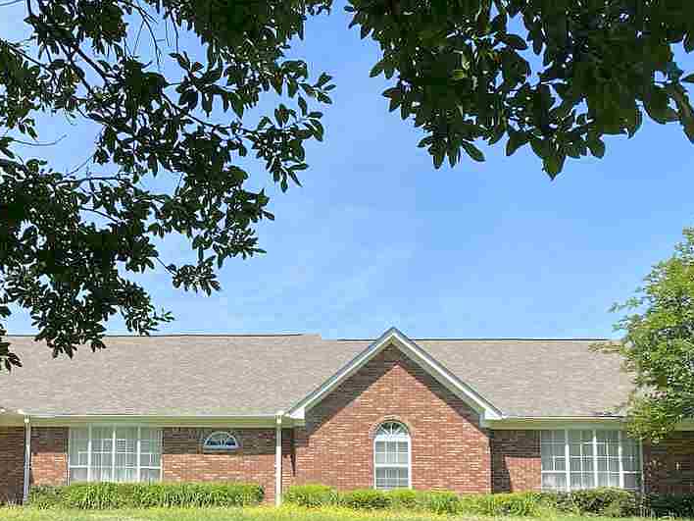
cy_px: 407
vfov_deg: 30.2
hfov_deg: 39.0
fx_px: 942
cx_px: 149
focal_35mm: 47
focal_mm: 4.25
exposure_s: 1/1543
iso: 32
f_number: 1.8
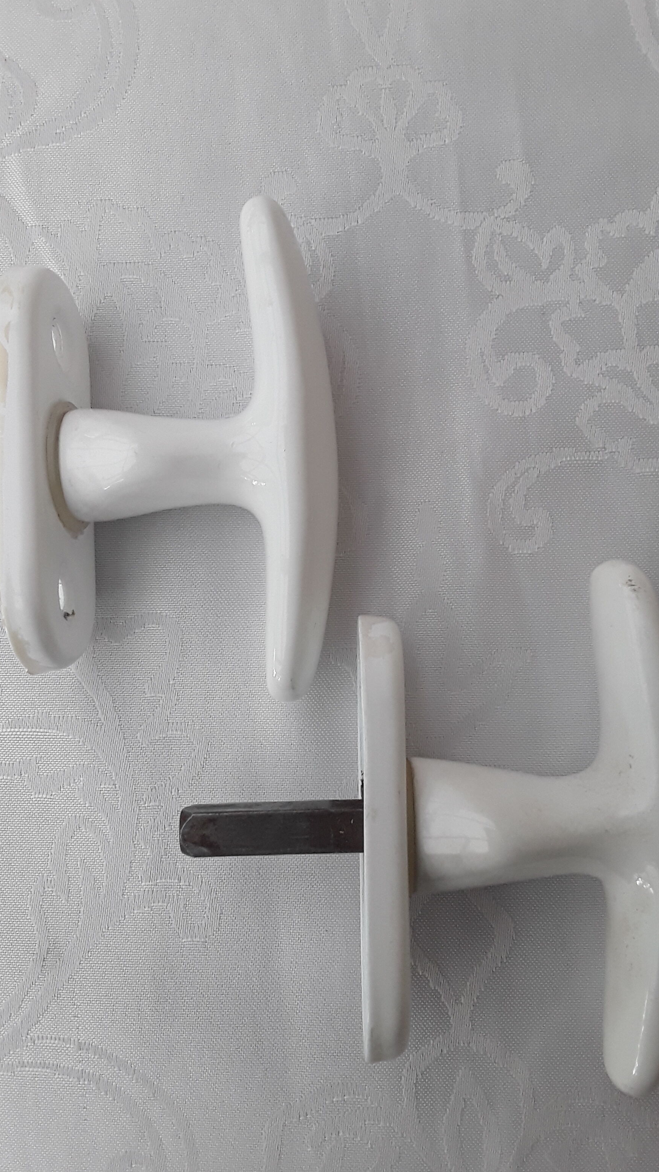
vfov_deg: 62.6
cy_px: 588
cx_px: 298
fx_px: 963
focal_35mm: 31
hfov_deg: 37.7
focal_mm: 2.91
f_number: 1.9
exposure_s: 1/100
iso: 64
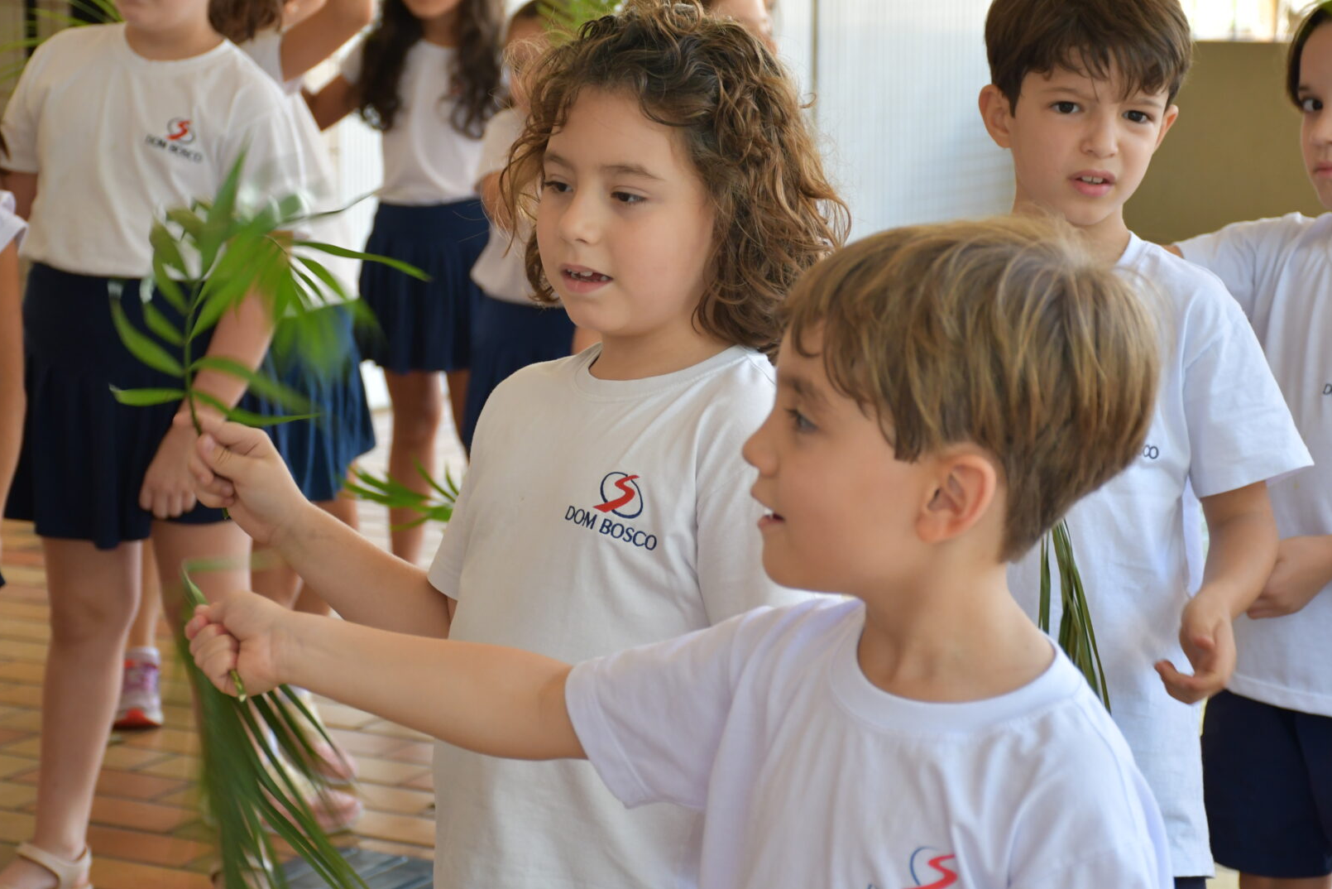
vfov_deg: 14.7
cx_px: 691
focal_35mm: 93
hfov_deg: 21.9
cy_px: 417
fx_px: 3441
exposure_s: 1/125
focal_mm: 52
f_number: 4.8
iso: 800
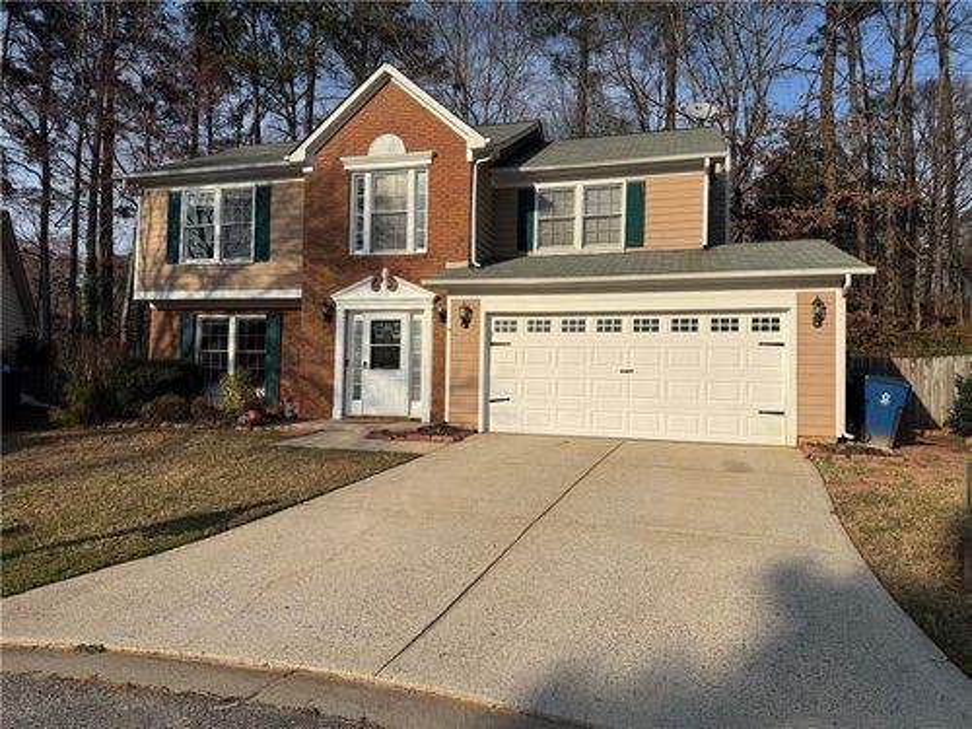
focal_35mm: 24
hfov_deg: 71.6
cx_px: 486
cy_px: 364
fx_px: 674
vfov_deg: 56.8
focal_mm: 6.76
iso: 80
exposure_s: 1/6410
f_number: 1.78
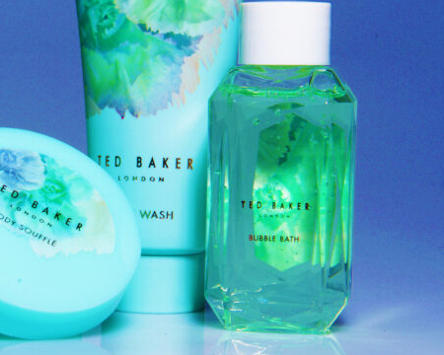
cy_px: 205
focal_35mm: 141
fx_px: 1853
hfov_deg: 13.5
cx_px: 38
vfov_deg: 10.9
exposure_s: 1/125
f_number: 20
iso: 100
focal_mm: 66
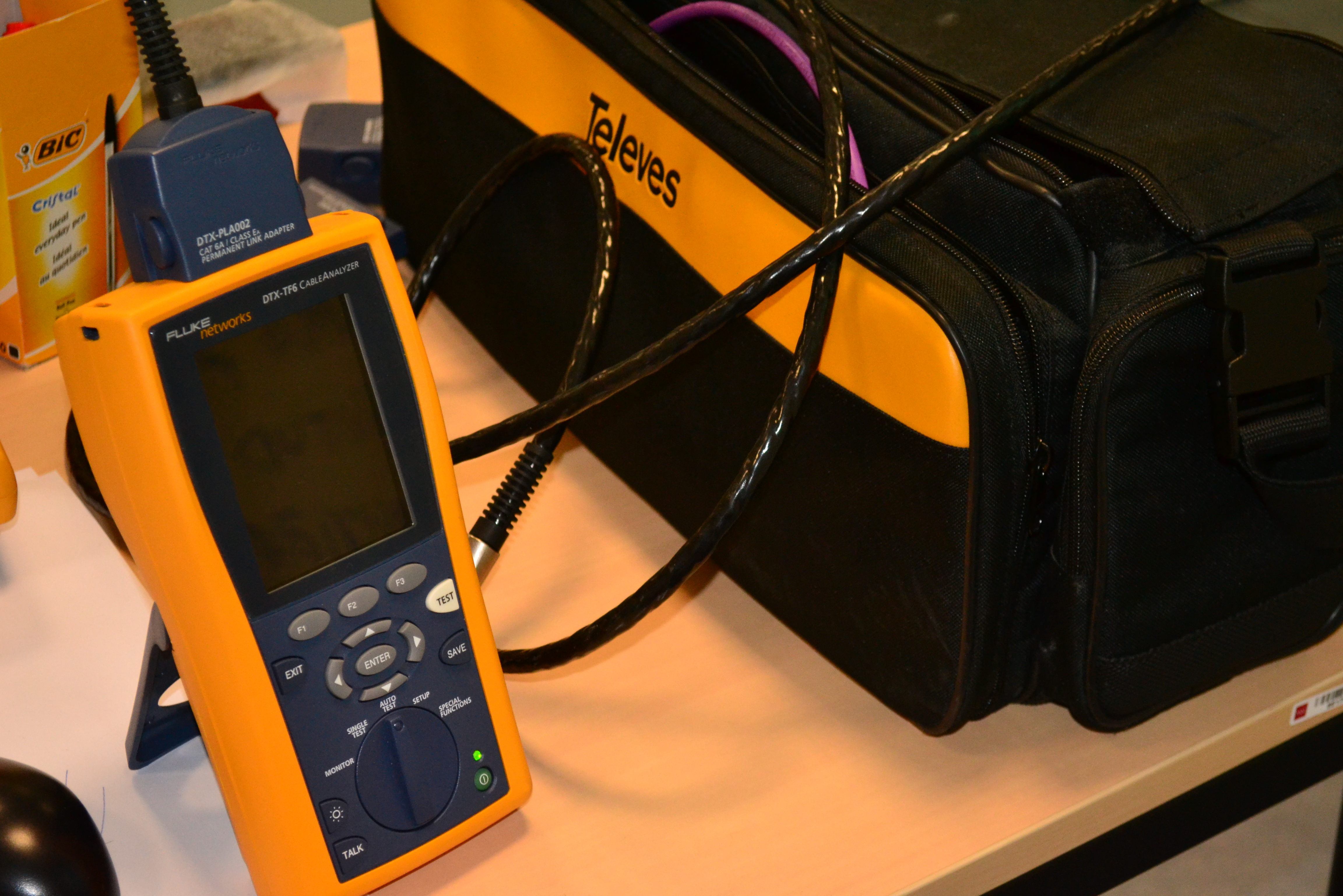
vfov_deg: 16.6
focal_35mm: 82
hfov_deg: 24.6
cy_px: 448
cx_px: 672
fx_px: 3077
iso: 1800
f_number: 5.6
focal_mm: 55
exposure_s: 1/80
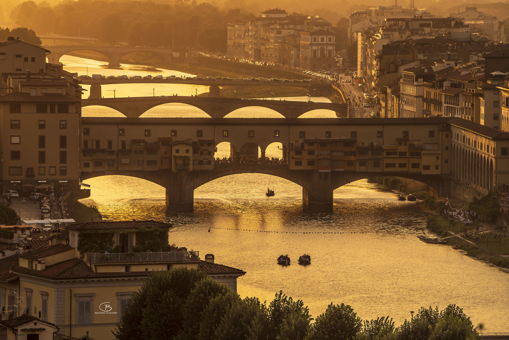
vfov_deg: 4.9
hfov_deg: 7.4
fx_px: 3960
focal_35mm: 280
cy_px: 170
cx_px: 254
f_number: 9
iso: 100
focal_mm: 280
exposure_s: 1/125
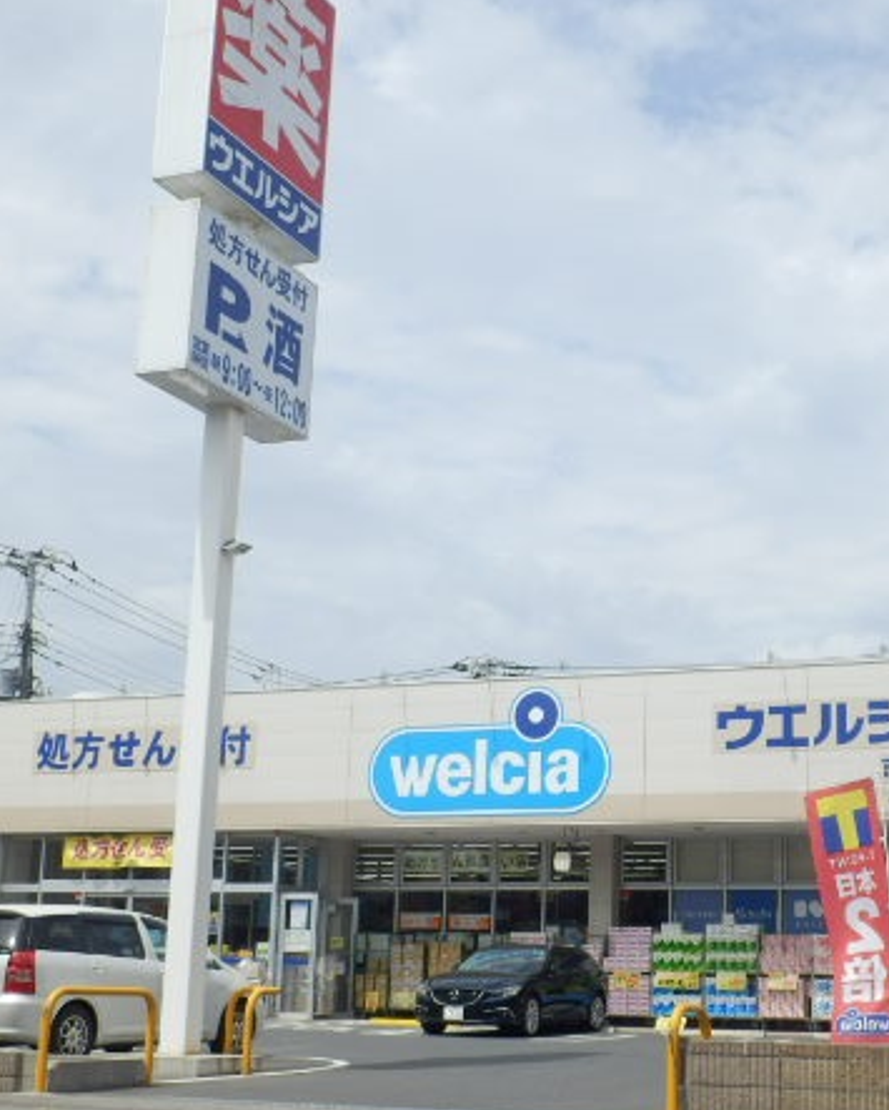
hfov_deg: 24.5
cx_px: 594
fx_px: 2037
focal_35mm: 62
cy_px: 576
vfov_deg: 30.5
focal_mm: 7.9
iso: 80
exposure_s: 1/160
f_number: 10.6
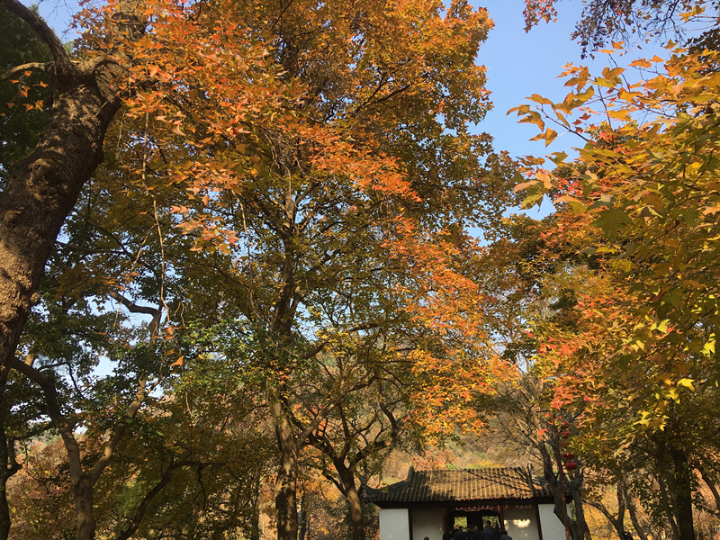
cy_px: 270
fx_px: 603
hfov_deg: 61.7
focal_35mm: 29
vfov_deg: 48.2
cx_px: 360
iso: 25
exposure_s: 1/437
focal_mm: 4.15
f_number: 2.2
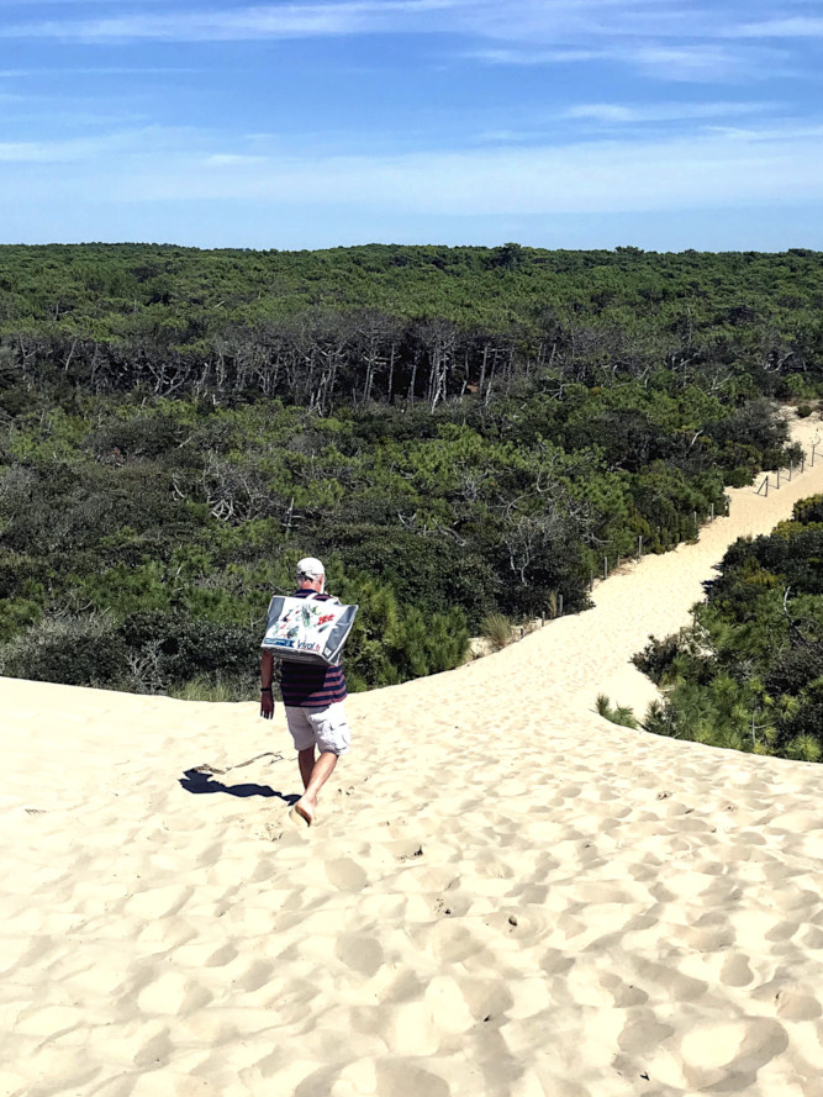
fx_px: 1331
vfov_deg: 44.8
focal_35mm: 42
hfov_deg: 34.4
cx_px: 421
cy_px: 579
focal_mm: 3.99
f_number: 1.8
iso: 20
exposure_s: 1/4167
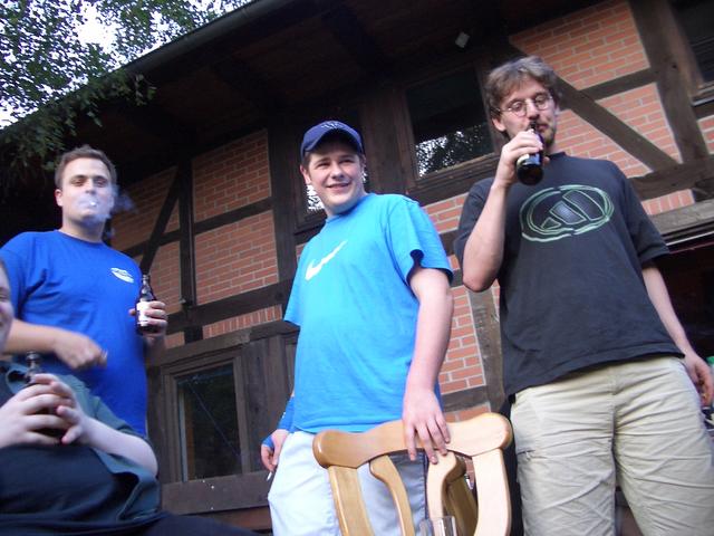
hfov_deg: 52.6
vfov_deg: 40.7
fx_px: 722
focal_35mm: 35
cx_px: 357
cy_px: 268
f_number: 2.6
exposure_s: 1/80
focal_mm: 5.8
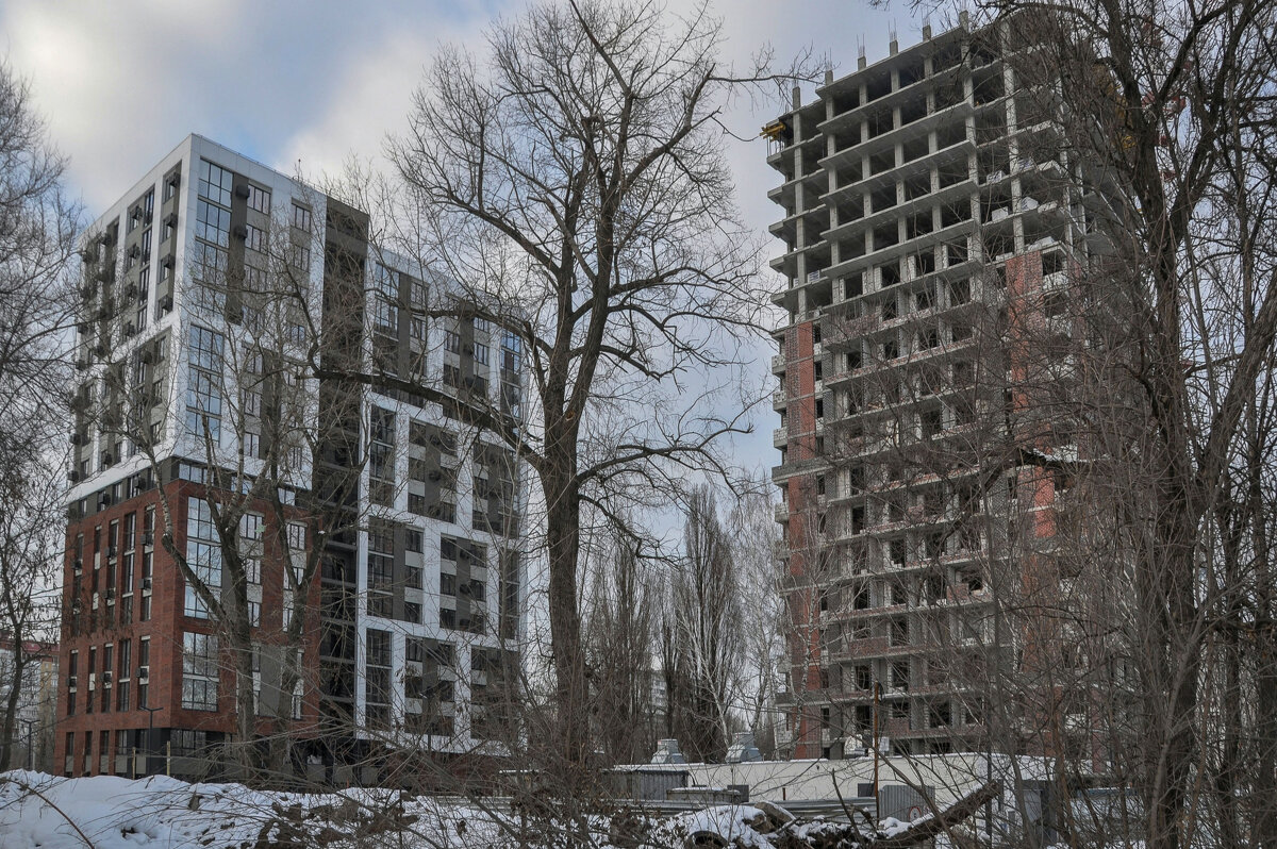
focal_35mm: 27
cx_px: 638
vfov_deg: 47.9
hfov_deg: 67.4
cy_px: 424
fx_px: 957
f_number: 6.3
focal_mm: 18
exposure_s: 1/160
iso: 200
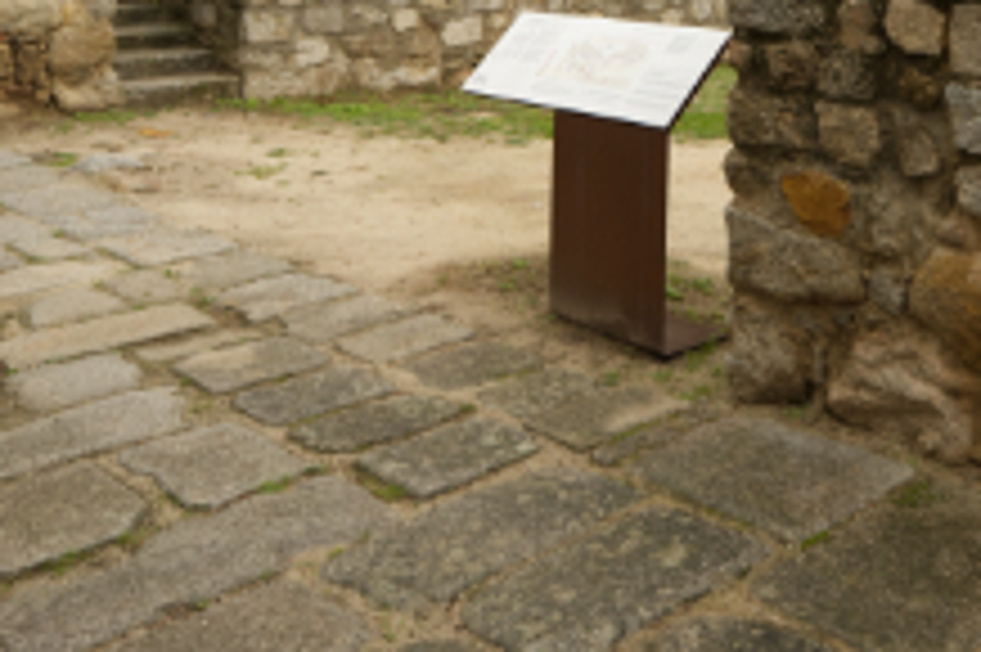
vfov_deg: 26.5
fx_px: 1225
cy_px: -130
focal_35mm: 45
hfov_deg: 42.1
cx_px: 752
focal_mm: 14
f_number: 5.6
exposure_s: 1/320
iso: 100
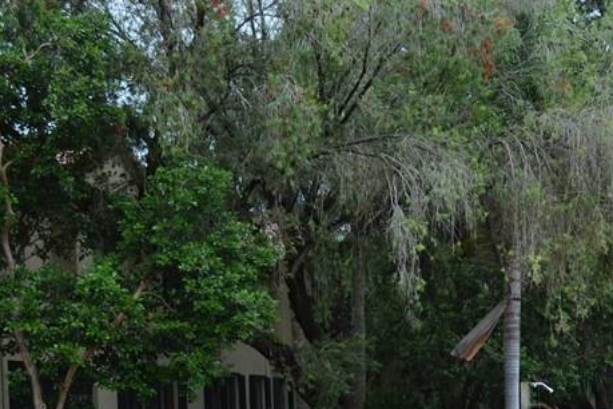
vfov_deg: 18.3
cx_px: 520
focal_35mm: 71
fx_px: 1209
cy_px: 481
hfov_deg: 27.7
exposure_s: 1/125
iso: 100
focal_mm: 20
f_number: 5.6
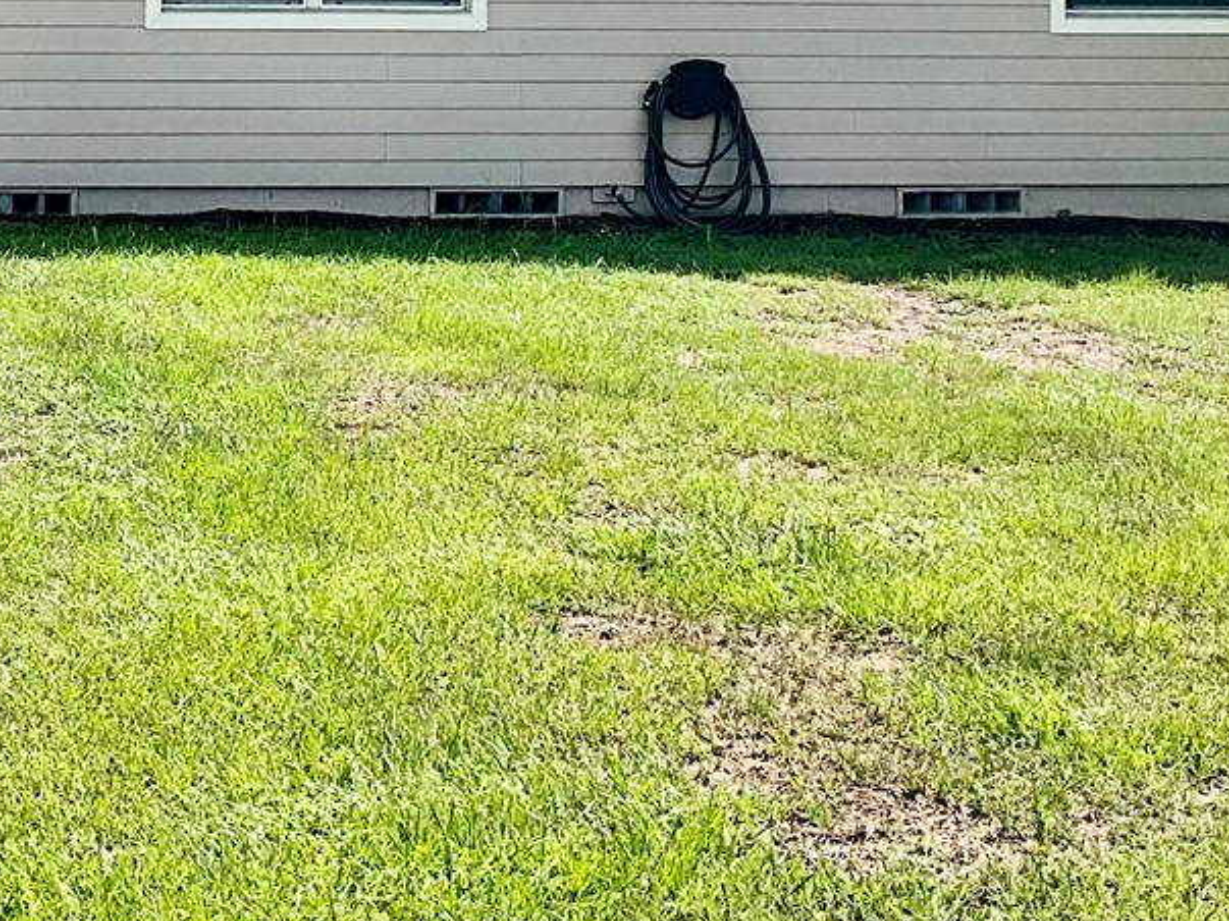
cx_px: 179
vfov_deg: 18.5
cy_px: -65
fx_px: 2733
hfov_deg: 24.8
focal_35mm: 77
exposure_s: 1/2141
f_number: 1.8
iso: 25
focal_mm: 3
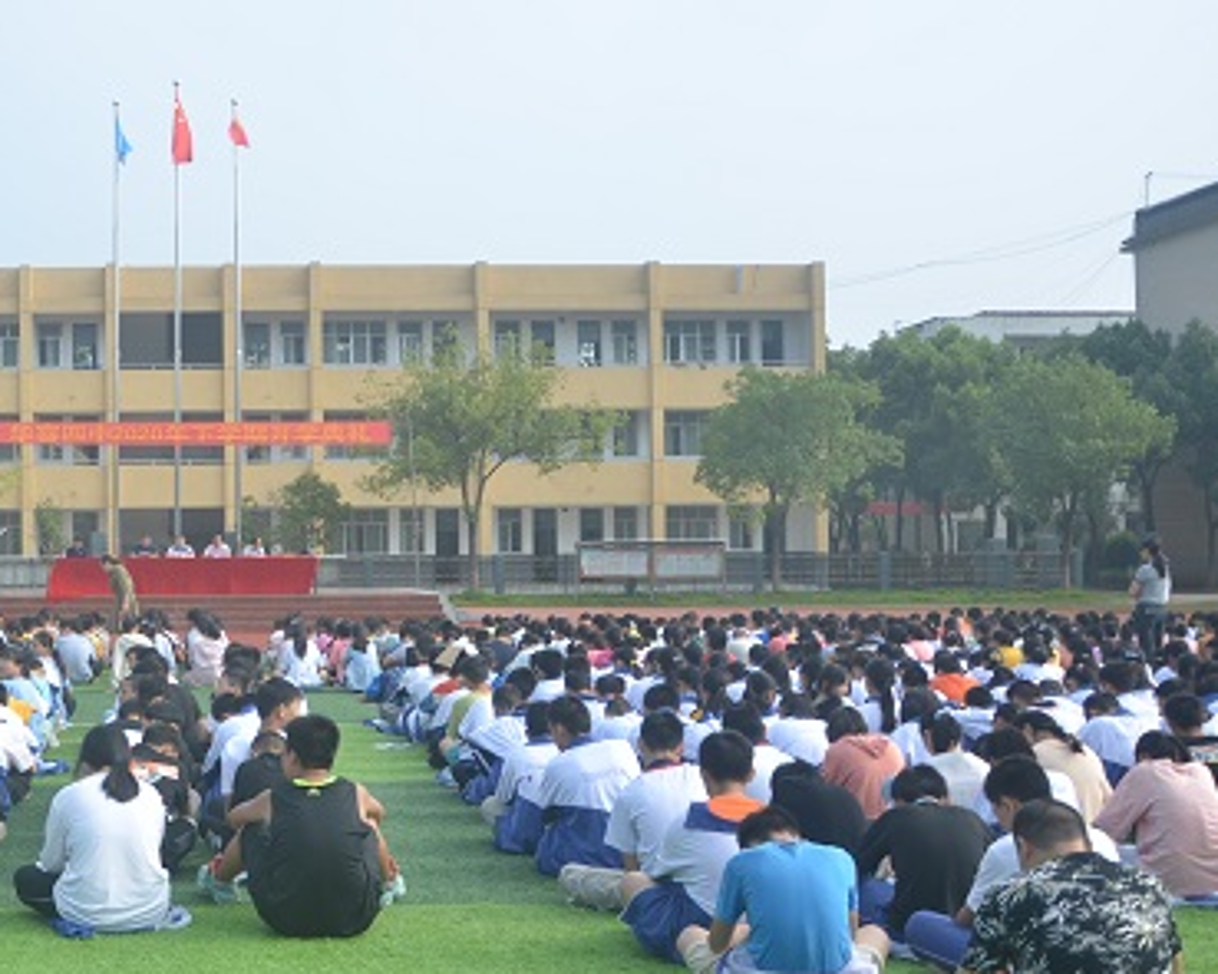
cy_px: 553
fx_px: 1730
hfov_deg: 36.6
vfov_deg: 31.4
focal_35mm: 48
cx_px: 149
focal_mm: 18
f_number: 4.5
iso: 100
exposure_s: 1/500
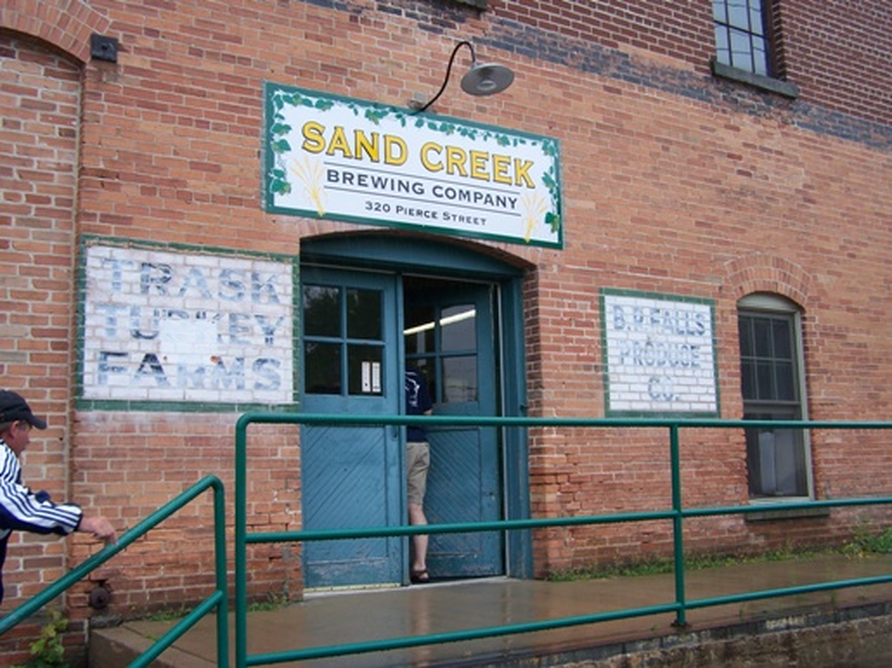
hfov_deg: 49.0
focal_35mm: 38
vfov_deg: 37.7
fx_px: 979
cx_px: 446
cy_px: 334
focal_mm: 6.3
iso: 80
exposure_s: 1/160
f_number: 2.8
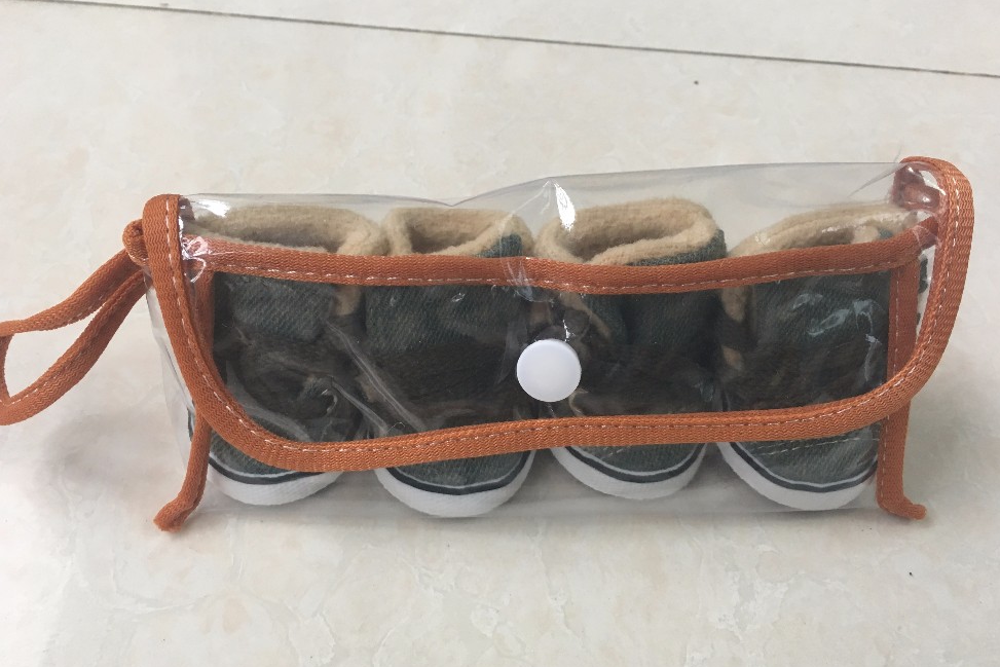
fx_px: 861
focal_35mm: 31
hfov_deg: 60.3
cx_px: 497
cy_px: 334
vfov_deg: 42.3
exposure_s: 1/33
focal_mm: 4.15
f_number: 2.2
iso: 125
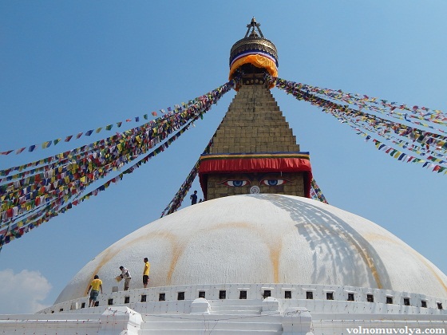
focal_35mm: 38
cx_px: 224
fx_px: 491
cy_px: 168
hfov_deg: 49.0
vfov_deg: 37.7
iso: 125
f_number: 6.9
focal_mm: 6.8
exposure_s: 1/800
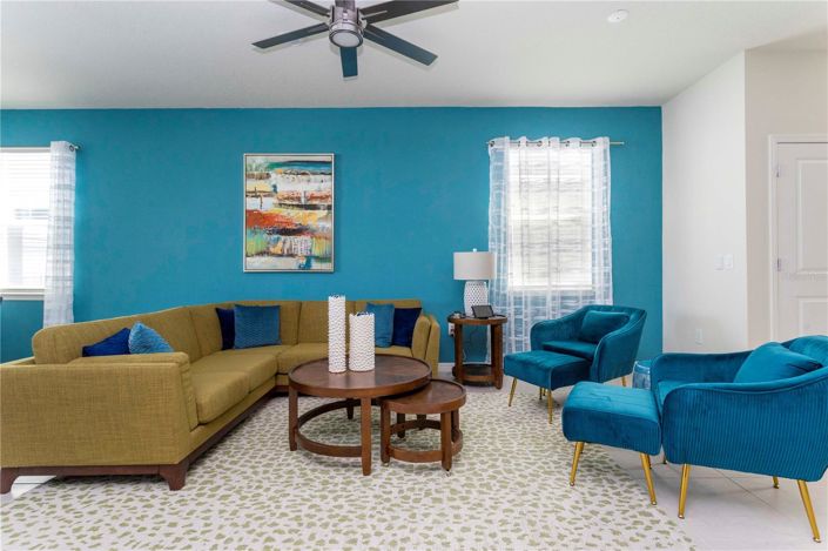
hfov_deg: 93.3
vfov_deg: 70.4
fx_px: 391
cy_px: 276
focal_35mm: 17
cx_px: 414
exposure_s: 1/50
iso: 1250
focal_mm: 17
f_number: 22
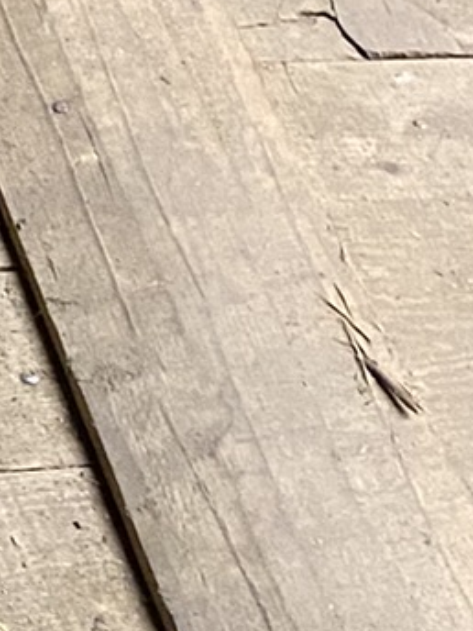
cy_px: -314
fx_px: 2824
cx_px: -777
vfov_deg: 12.2
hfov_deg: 8.5
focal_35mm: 155
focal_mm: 4.25
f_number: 1.8
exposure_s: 1/25
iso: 640
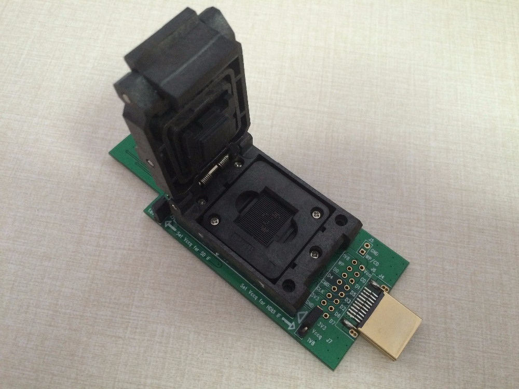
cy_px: 194
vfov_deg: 48.2
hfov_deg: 61.7
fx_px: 435
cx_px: 260
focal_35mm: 29
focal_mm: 4.15
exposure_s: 1/30
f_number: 2.2
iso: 200
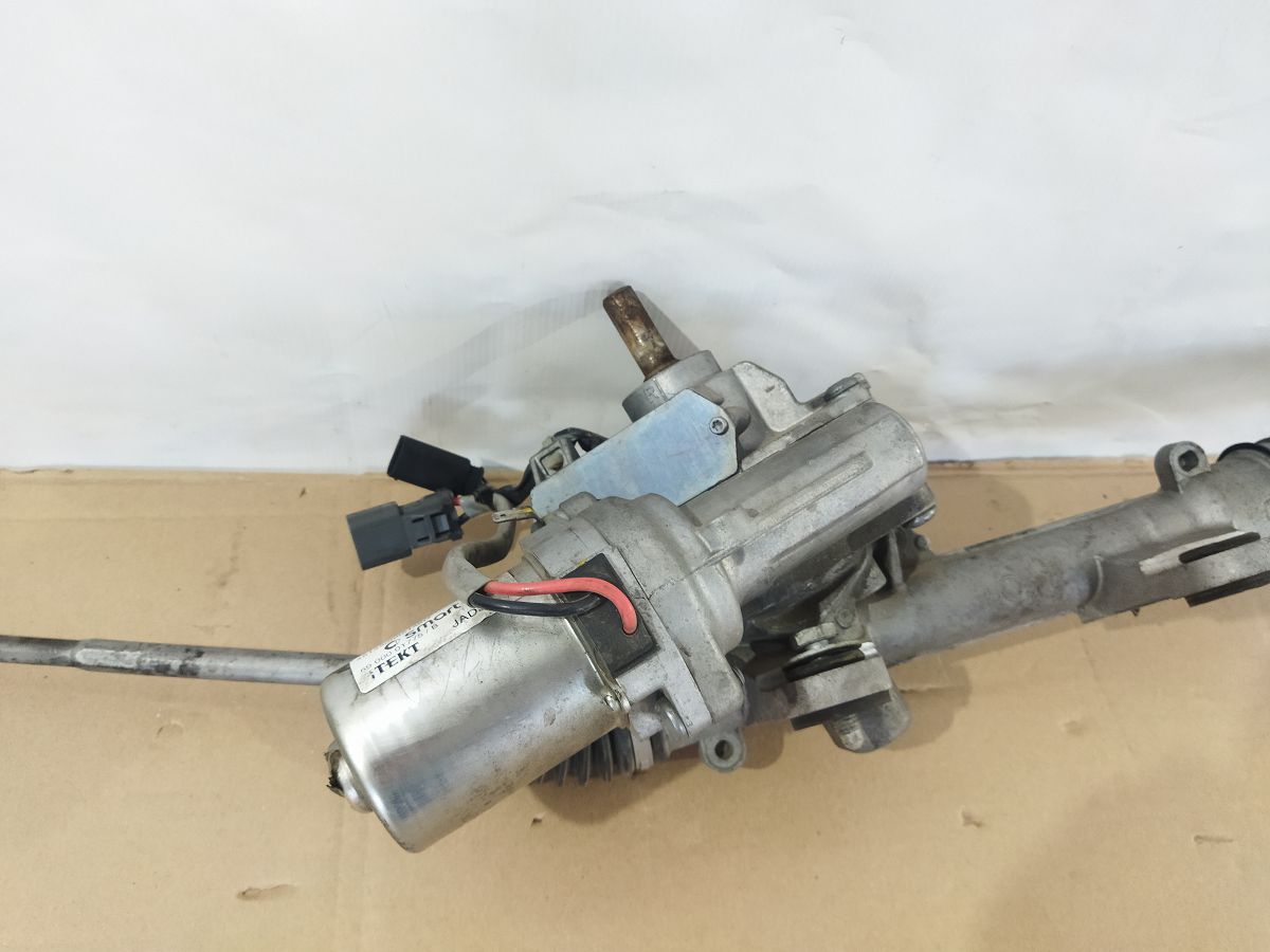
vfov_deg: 51.4
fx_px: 991
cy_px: 476
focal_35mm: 27
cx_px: 635
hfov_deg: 65.3
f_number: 1.79
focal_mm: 4.71
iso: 294
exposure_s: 1/50
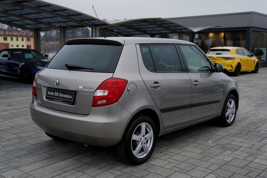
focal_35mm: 42
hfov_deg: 46.4
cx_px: 132
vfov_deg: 31.9
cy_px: 91
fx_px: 312
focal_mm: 37
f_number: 3.2
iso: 100
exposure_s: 1/50
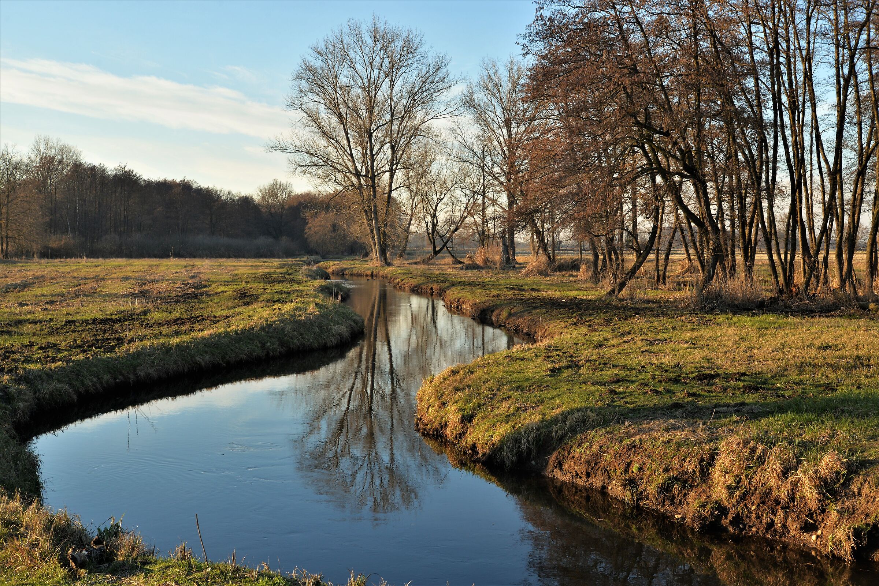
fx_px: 1075
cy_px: 293
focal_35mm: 44
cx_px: 440
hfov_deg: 44.5
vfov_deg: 30.5
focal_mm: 44
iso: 200
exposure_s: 1/125
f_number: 8
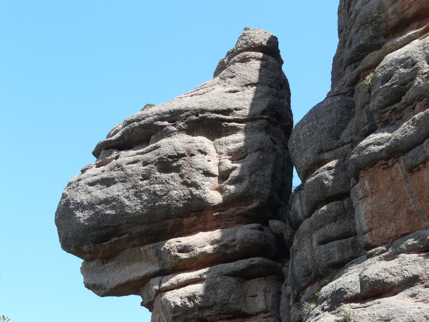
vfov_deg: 17.8
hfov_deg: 23.6
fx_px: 1029
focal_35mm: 83
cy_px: 161
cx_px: 214
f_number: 5
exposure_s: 1/200
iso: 100
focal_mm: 13.6
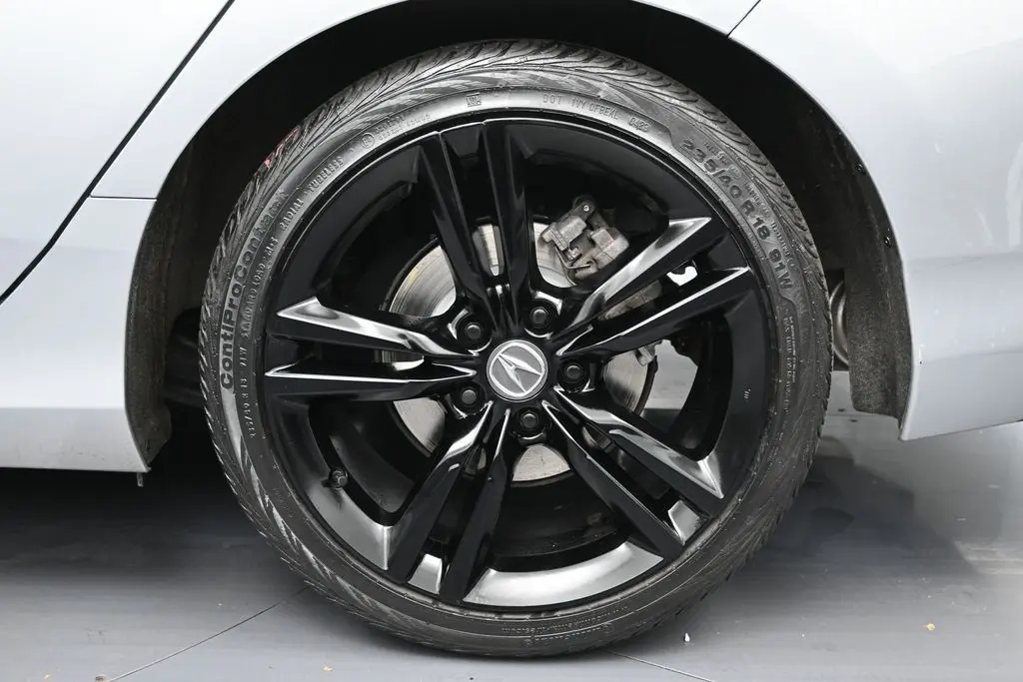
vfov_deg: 35.5
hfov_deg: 51.3
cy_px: 341
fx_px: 1066
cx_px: 512
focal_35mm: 38
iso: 1800
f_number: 4.2
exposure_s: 1/125
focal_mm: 25
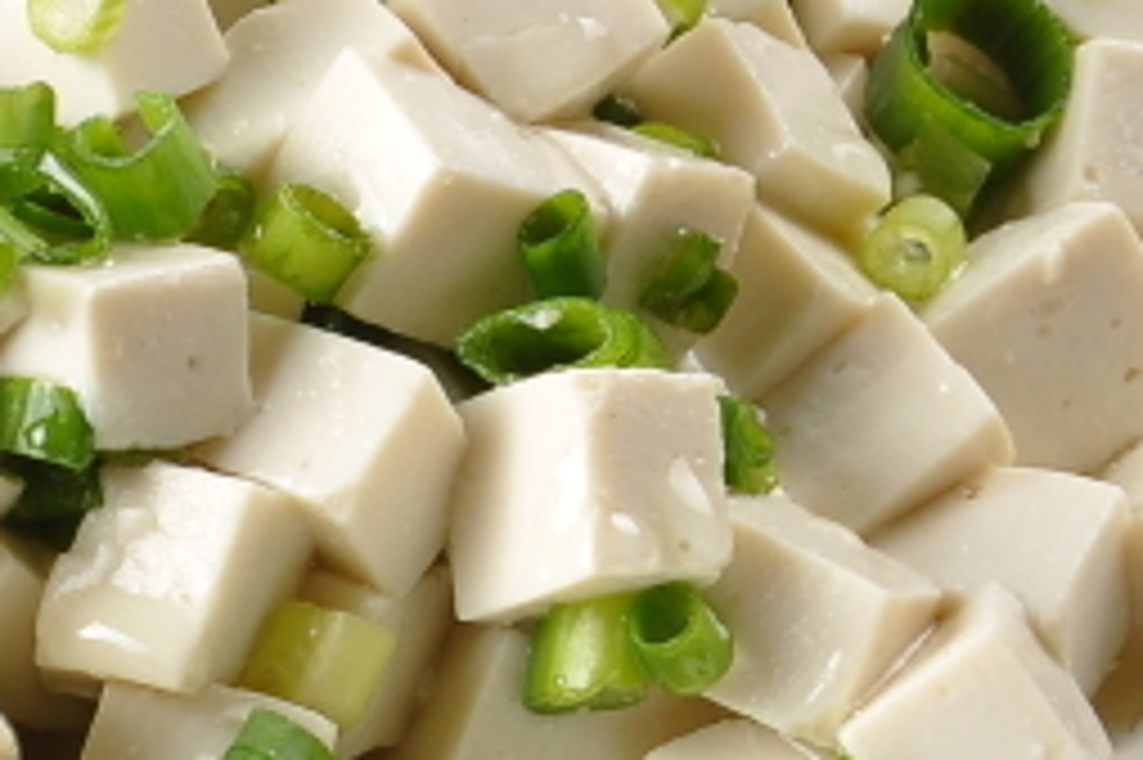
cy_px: 845
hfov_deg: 4.5
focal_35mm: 453
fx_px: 14373
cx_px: -171
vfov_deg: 3.0
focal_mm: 75
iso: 200
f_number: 14
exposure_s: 1/125
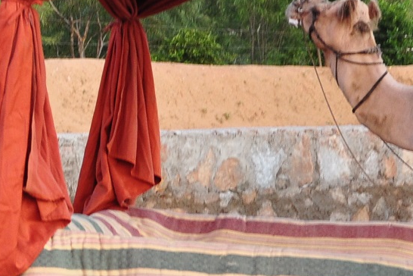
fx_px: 1663
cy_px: 199
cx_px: -123
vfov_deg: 9.5
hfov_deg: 13.6
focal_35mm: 145
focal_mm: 22
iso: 400
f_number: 5
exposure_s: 1/4
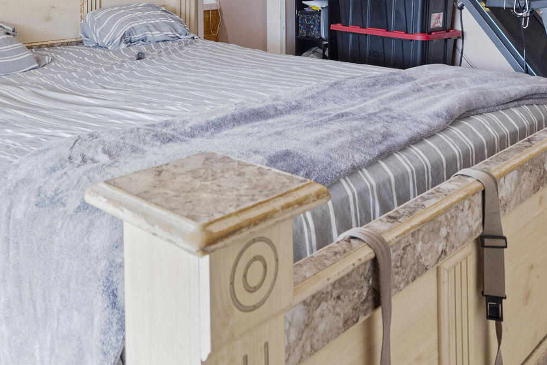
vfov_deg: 30.3
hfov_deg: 49.2
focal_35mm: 39
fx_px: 593
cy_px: -45
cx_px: 212
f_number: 5.6
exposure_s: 1/15
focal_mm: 16
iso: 3200
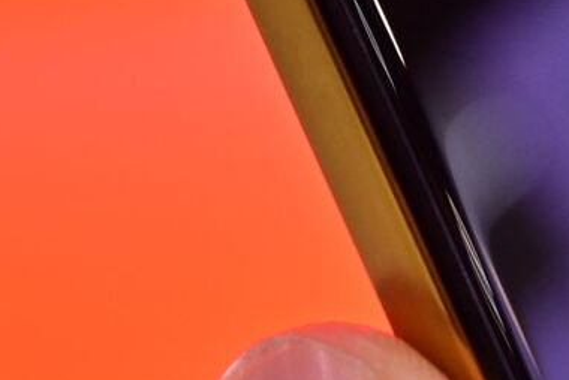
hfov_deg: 9.7
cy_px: -296
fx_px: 3353
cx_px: 442
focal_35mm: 212
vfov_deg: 6.4
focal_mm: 28
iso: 250
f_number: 4.5
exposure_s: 1/80
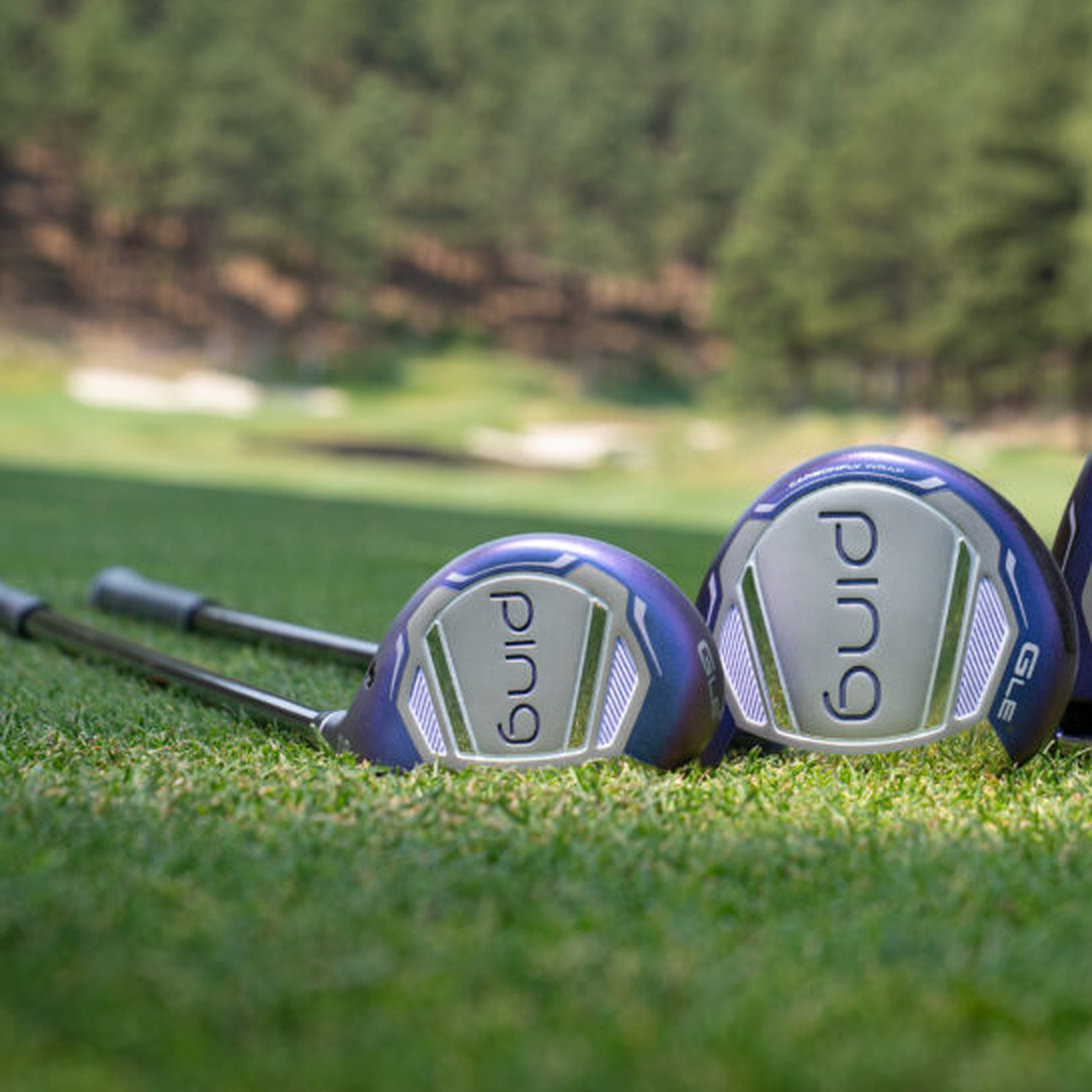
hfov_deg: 15.7
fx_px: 3926
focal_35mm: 110
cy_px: 493
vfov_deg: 15.8
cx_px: 842
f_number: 8
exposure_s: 1/200
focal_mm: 69
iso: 320
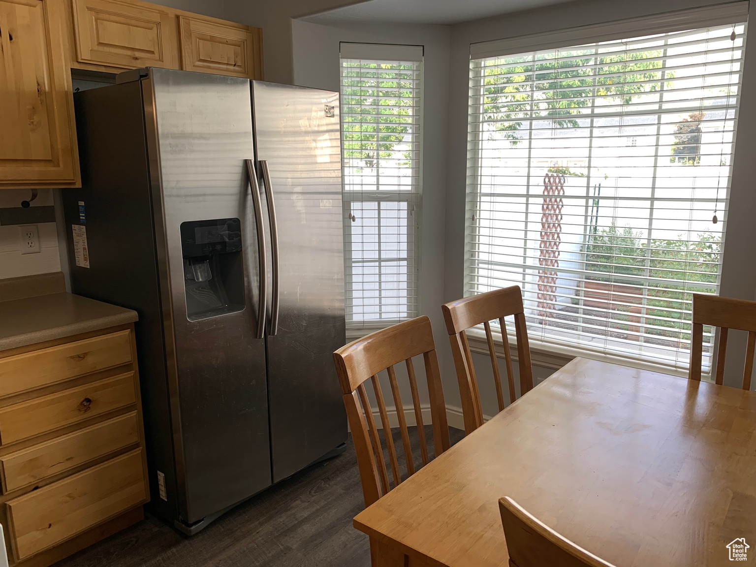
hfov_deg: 67.3
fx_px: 568
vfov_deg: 53.1
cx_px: 378
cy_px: 284
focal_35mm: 26
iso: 25
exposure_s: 1/125
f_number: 1.8
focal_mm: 4.25
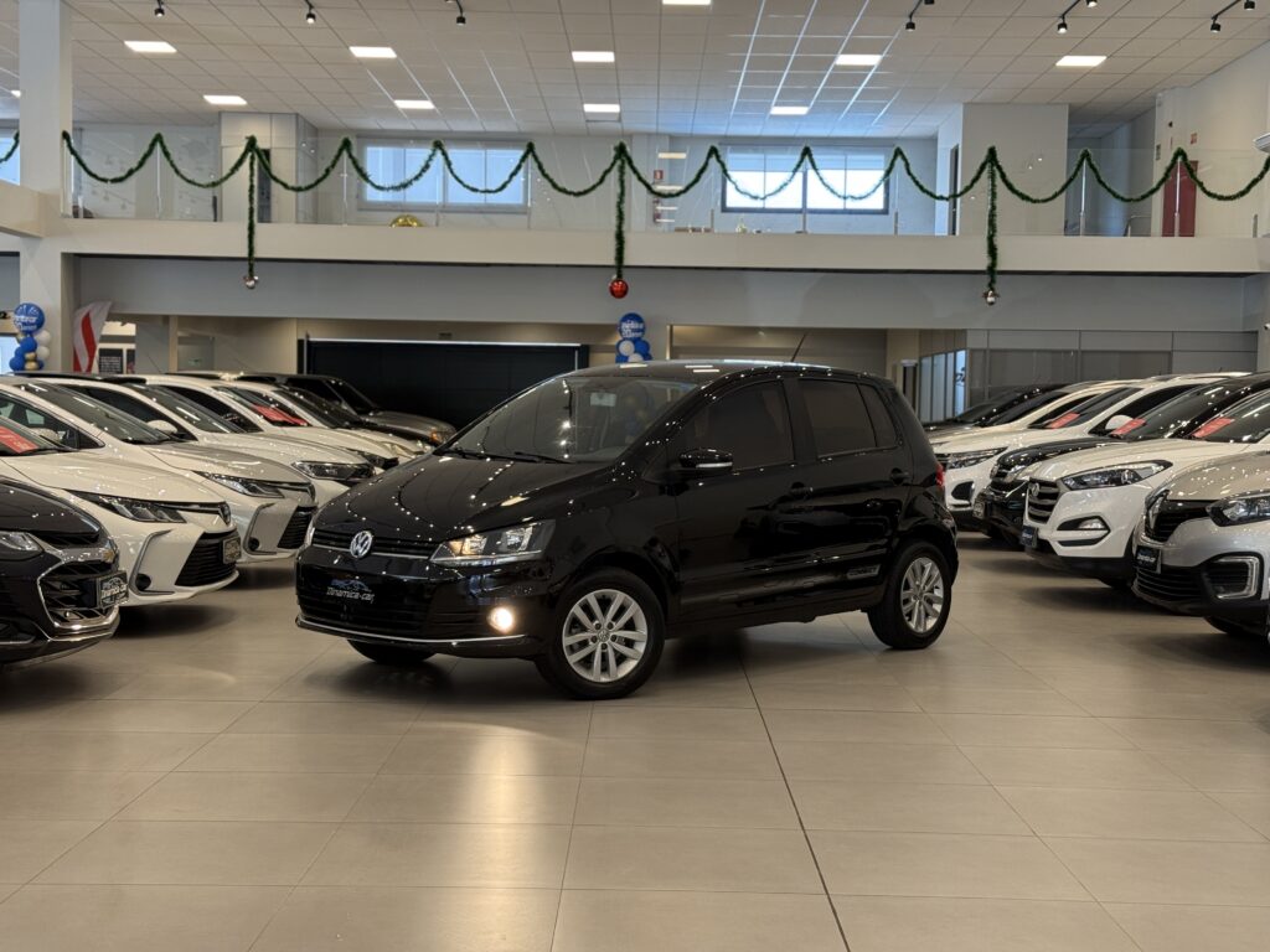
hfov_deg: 39.7
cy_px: 476
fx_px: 1761
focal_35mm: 48
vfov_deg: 30.3
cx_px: 635
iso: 80
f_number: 1.78
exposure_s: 1/60
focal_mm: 6.76
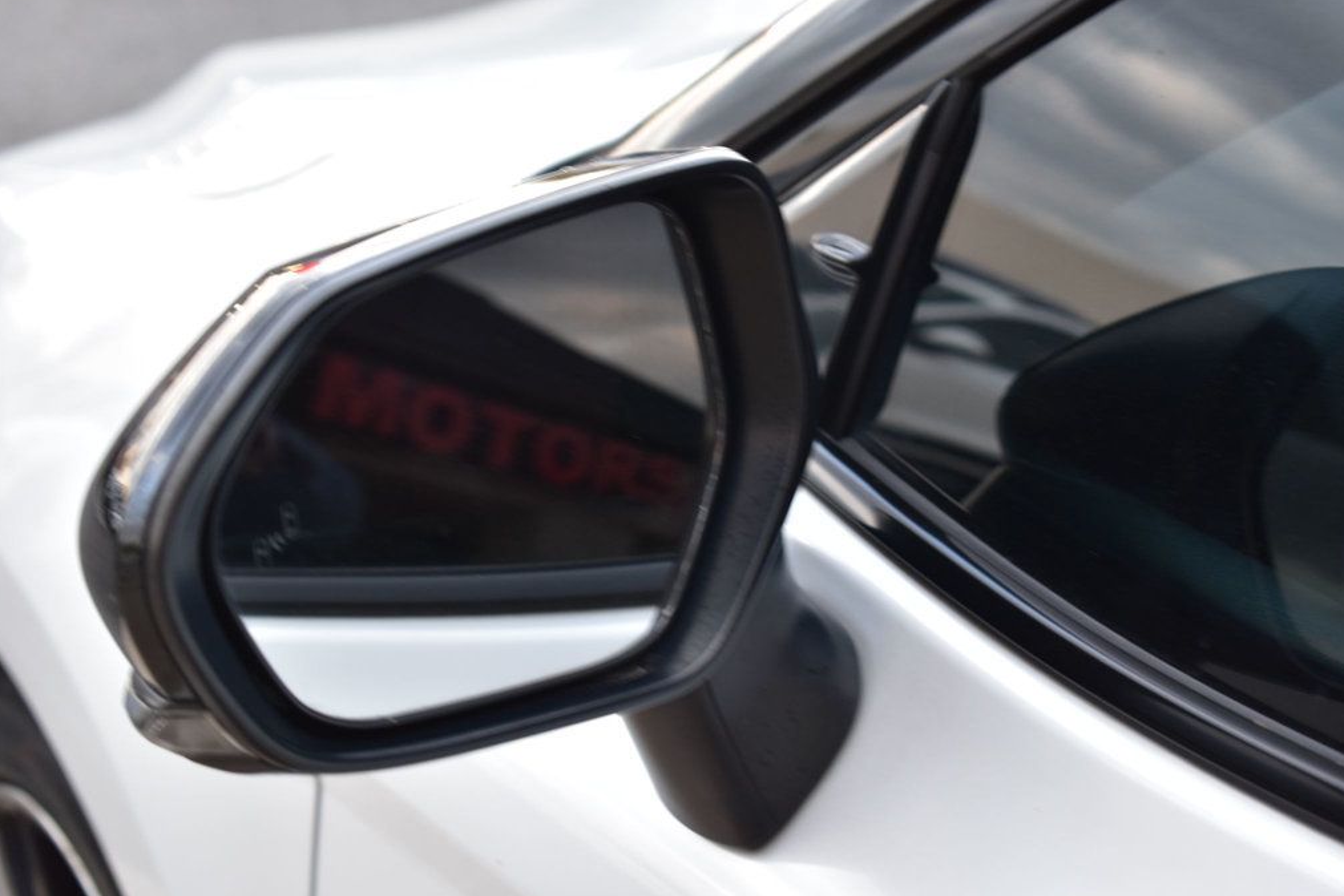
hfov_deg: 24.3
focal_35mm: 84
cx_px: 671
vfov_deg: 16.4
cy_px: 447
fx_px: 3117
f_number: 6.3
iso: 500
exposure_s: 1/15
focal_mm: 55
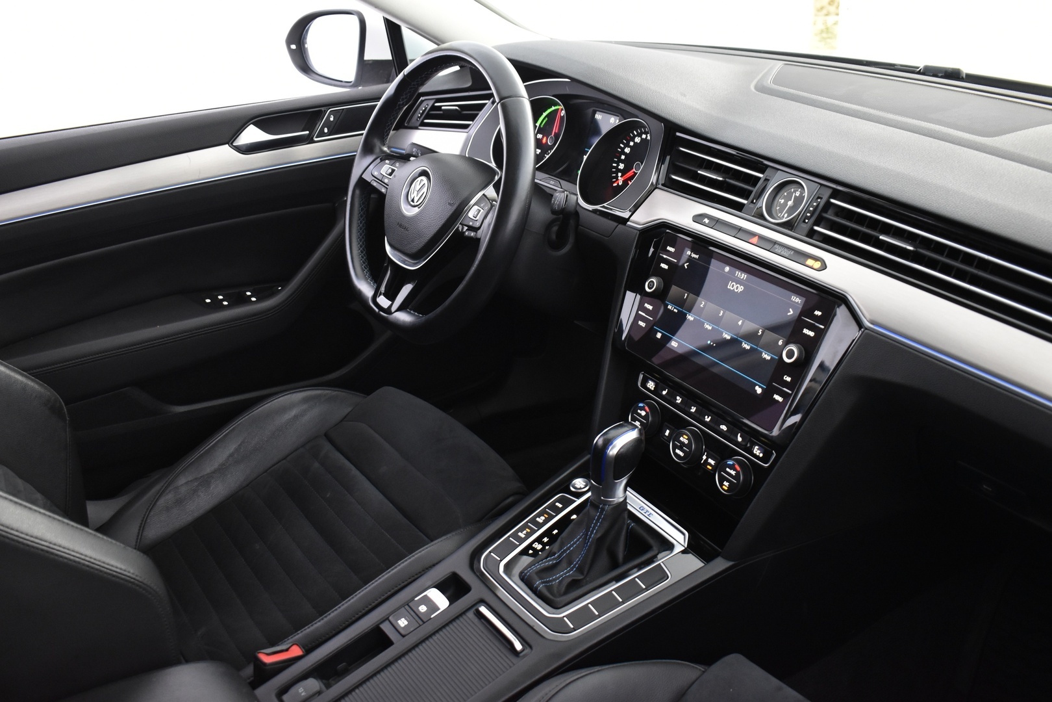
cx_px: 526
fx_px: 964
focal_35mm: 33
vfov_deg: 40.0
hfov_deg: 57.2
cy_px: 351
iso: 1250
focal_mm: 22
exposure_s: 1/8
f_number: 5
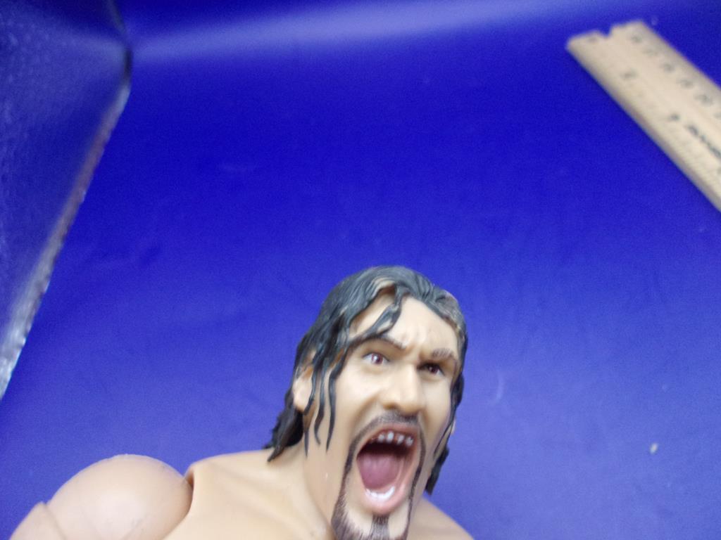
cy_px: 270
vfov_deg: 51.4
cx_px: 360
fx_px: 562
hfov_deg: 65.3
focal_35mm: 27
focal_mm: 4.9
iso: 400
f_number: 3
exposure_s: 1/18
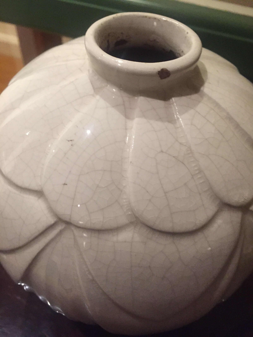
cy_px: 168
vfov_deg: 61.7
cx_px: 126
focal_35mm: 29
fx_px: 283
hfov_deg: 48.2
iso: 250
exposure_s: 1/25
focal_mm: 4.15
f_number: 2.2
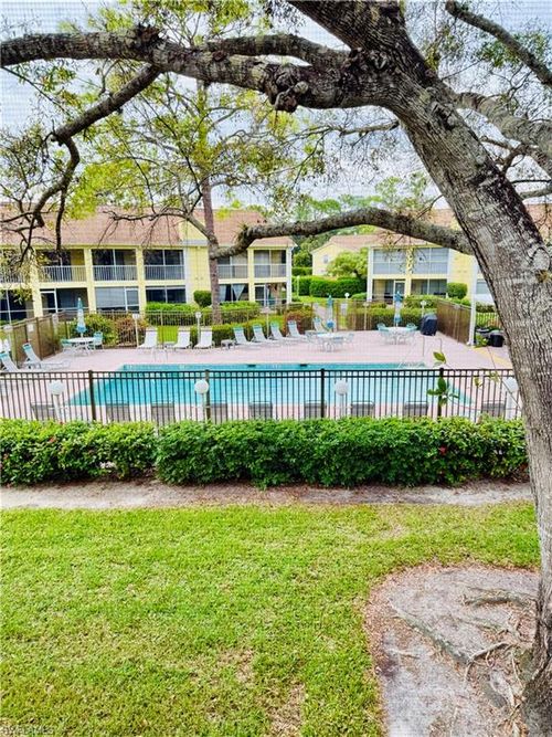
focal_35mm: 24
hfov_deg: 56.8
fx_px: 510
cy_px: 368
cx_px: 276
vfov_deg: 71.6
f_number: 1.78
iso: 80
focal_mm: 6.76
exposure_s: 1/433
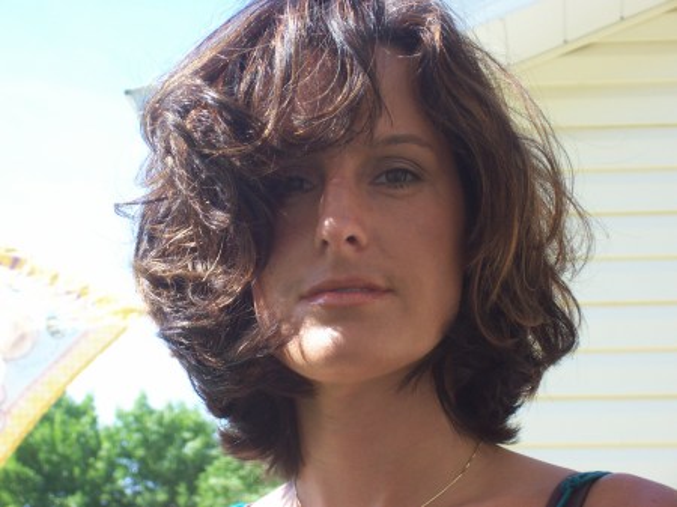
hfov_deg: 19.3
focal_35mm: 102
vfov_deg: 14.5
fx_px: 1994
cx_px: 338
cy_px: 254
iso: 80
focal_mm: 16.8
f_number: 4.6
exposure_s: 1/185
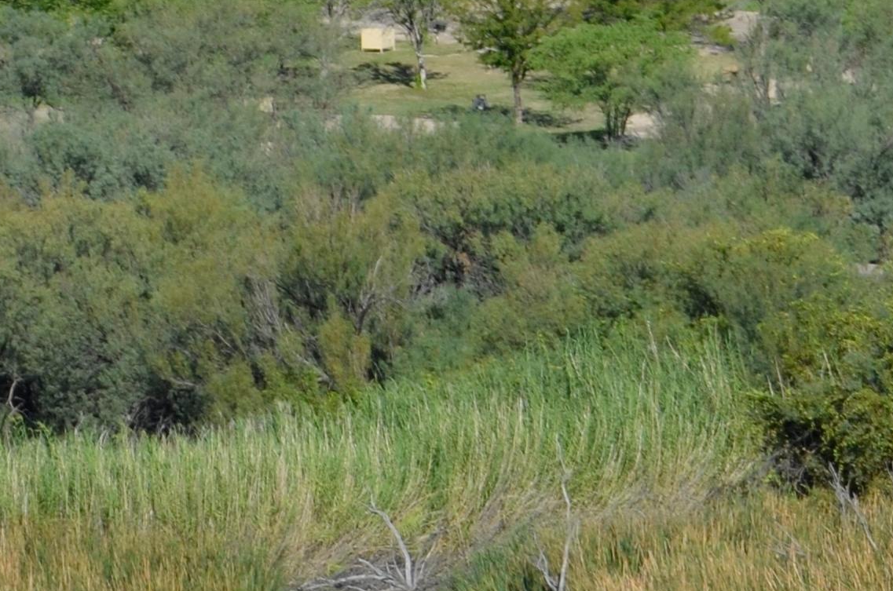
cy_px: -166
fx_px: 9332
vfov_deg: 3.6
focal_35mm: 377
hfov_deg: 5.5
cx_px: 754
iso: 100
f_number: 8
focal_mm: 58
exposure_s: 1/250
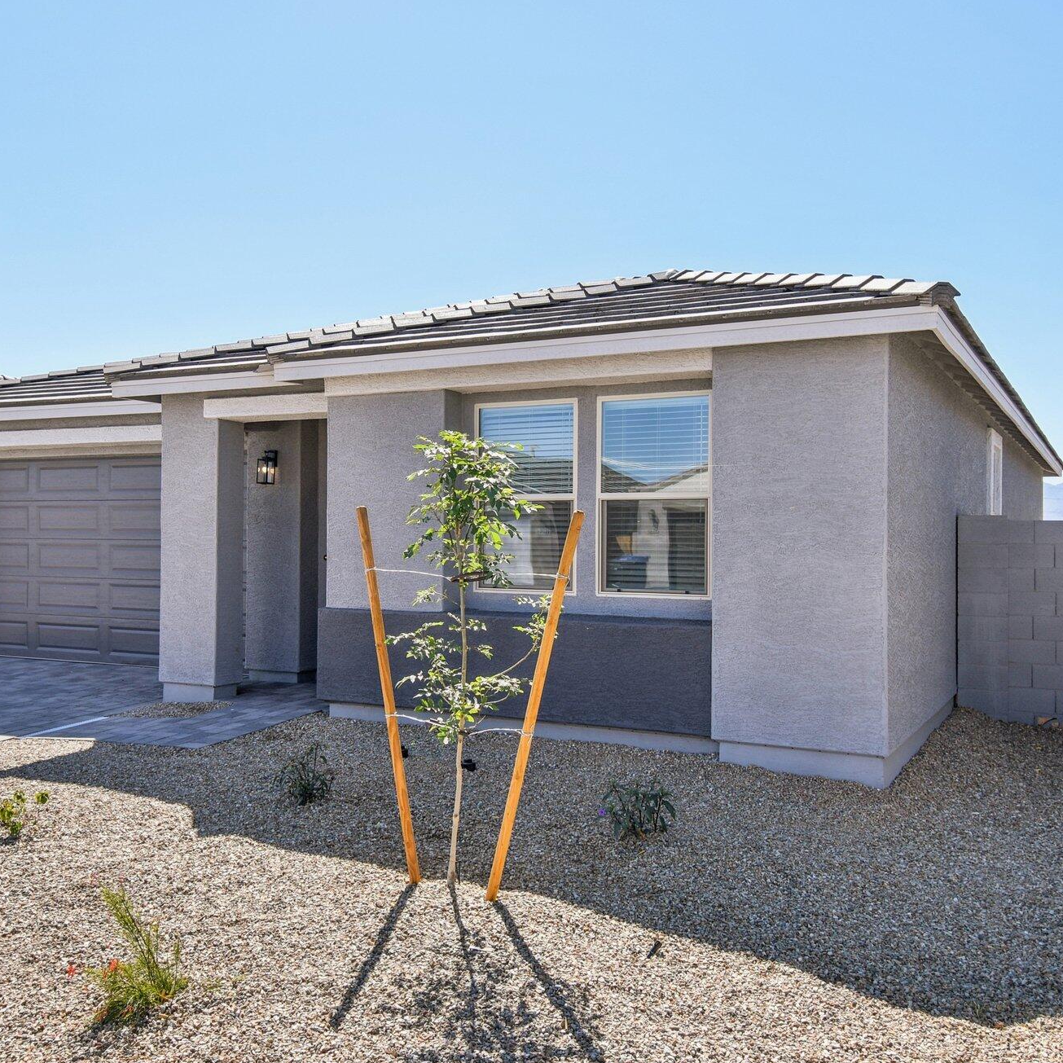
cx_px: 491
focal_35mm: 32
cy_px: 527
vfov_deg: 51.1
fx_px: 1112
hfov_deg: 51.1
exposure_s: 1/250
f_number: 8
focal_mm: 16
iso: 100
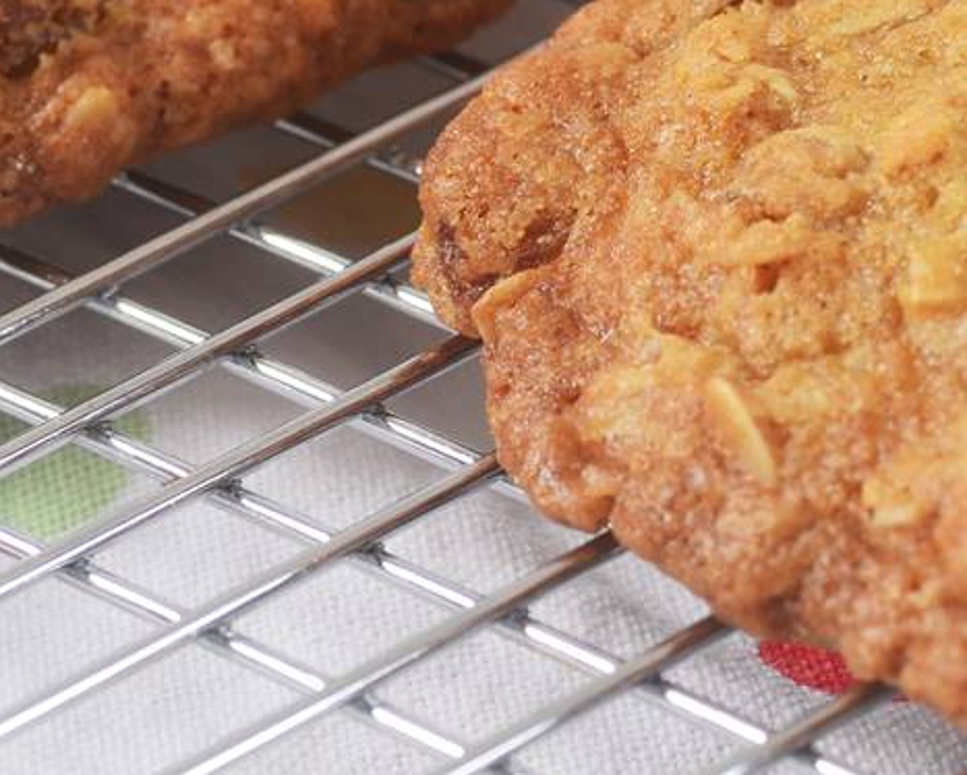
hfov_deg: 4.8
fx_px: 11575
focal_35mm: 404
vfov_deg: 3.8
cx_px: 1257
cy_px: -19
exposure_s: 1/30
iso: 100
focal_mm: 105
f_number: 8
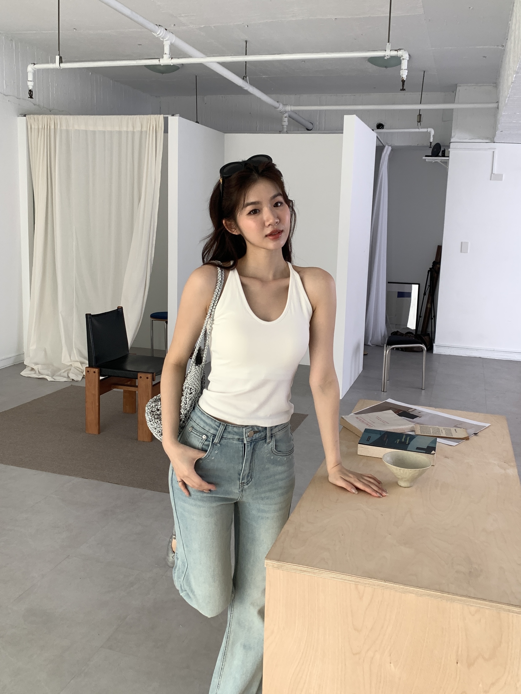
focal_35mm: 26
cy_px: 347
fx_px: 522
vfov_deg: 67.3
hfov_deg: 53.1
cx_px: 260
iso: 80
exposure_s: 1/121
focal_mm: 4.25
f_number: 1.8
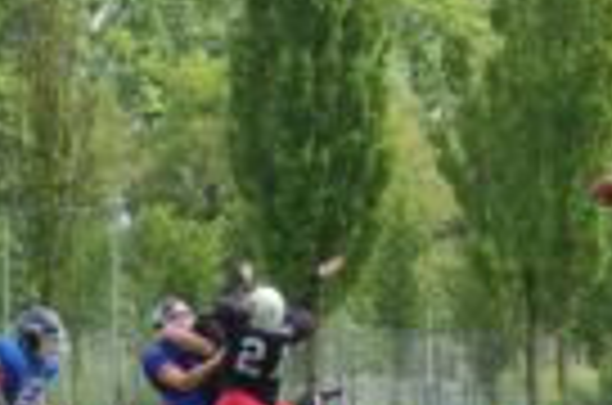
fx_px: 5936
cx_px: 430
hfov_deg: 5.9
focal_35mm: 350
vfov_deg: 3.9
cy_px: 428
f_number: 4
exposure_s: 1/1000
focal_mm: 70
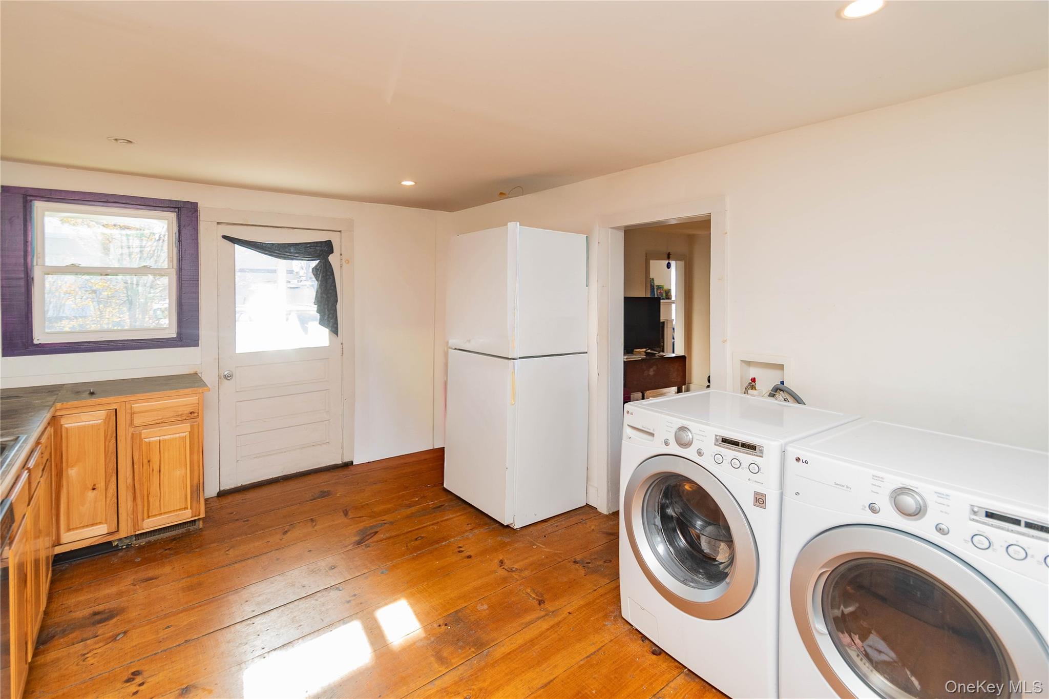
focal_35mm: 15
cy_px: 350
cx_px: 524
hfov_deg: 100.4
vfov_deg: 77.3
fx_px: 437
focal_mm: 10
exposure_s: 1/60
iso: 200
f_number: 4.5
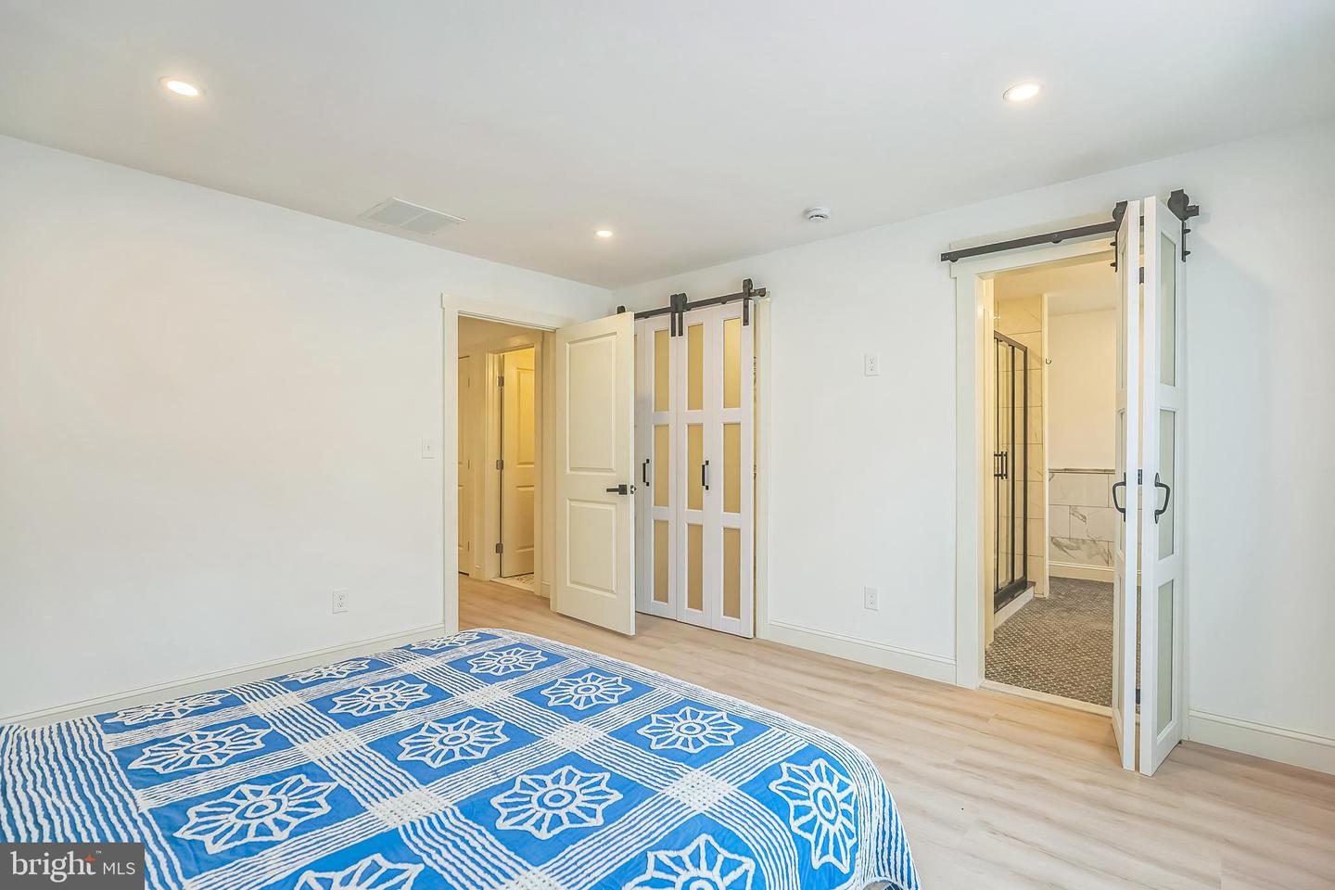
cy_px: 445
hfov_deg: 96.7
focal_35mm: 16
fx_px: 593
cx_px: 668
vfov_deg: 73.7
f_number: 4
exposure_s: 1/60
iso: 200
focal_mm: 16
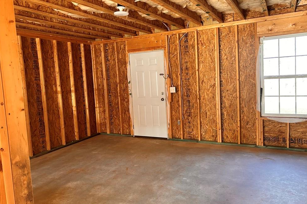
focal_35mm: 28
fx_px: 239
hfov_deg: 65.5
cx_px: 156
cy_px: 96
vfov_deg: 46.4
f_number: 1.5
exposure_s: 1/60
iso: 200
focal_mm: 5.7
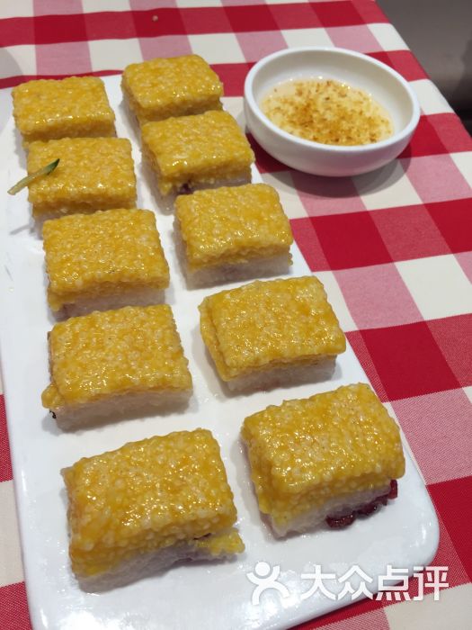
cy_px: 315
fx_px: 527
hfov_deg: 48.2
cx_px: 236
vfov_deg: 61.7
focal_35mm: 29
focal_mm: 4.15
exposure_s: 1/50
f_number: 2.2
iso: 32
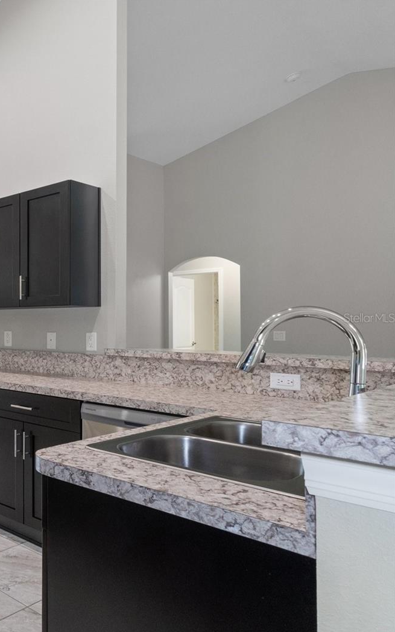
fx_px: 482
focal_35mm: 28
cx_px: -85
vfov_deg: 66.5
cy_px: 318
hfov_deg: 34.9
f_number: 8
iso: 640
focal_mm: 12
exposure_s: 1/1.25
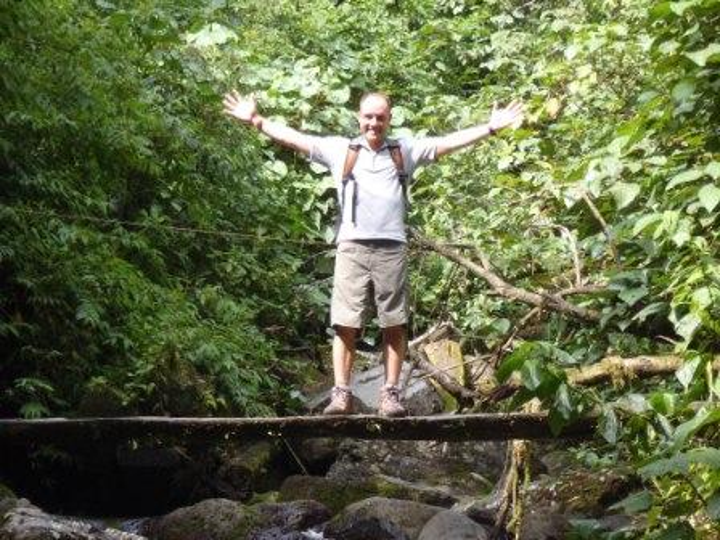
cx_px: 360
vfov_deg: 14.4
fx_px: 2142
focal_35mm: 103
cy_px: 270
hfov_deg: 19.1
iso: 160
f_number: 5
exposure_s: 1/100
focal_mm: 18.46
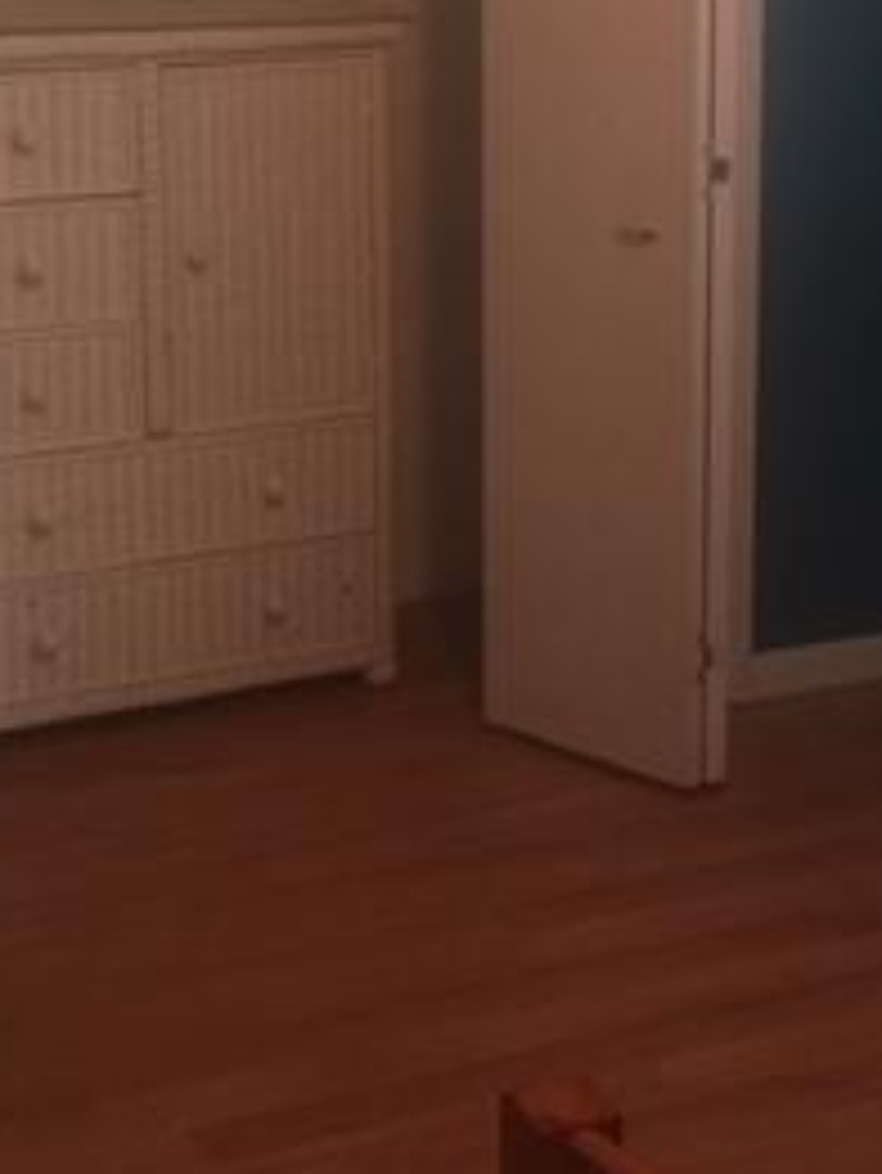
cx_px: 590
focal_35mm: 71
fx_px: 2410
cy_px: 211
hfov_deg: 20.7
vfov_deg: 26.8
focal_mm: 4.15
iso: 125
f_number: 2.2
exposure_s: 1/15
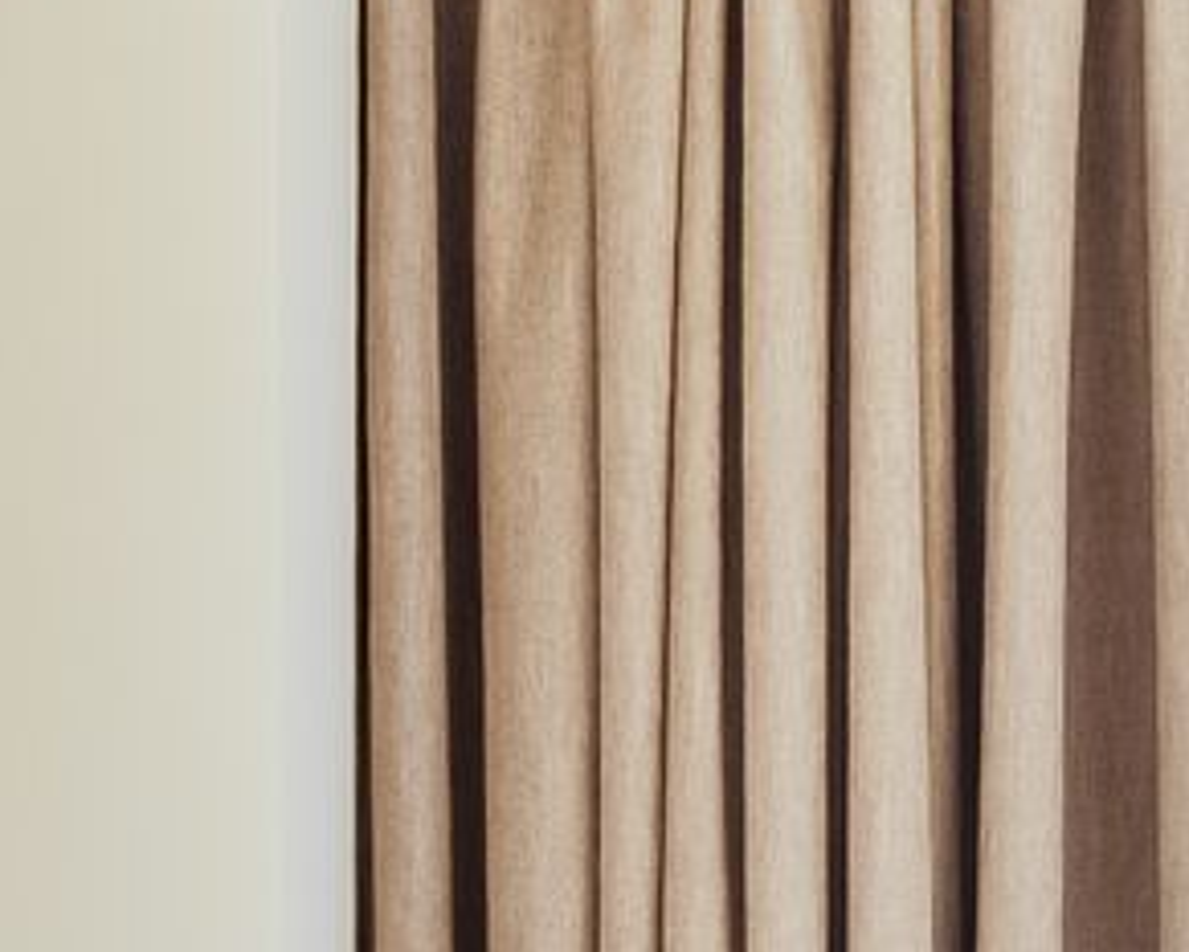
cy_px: 1745
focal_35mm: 93
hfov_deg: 12.0
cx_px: 3412
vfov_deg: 14.4
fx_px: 3274
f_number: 10
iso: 100
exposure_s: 3.2
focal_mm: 16
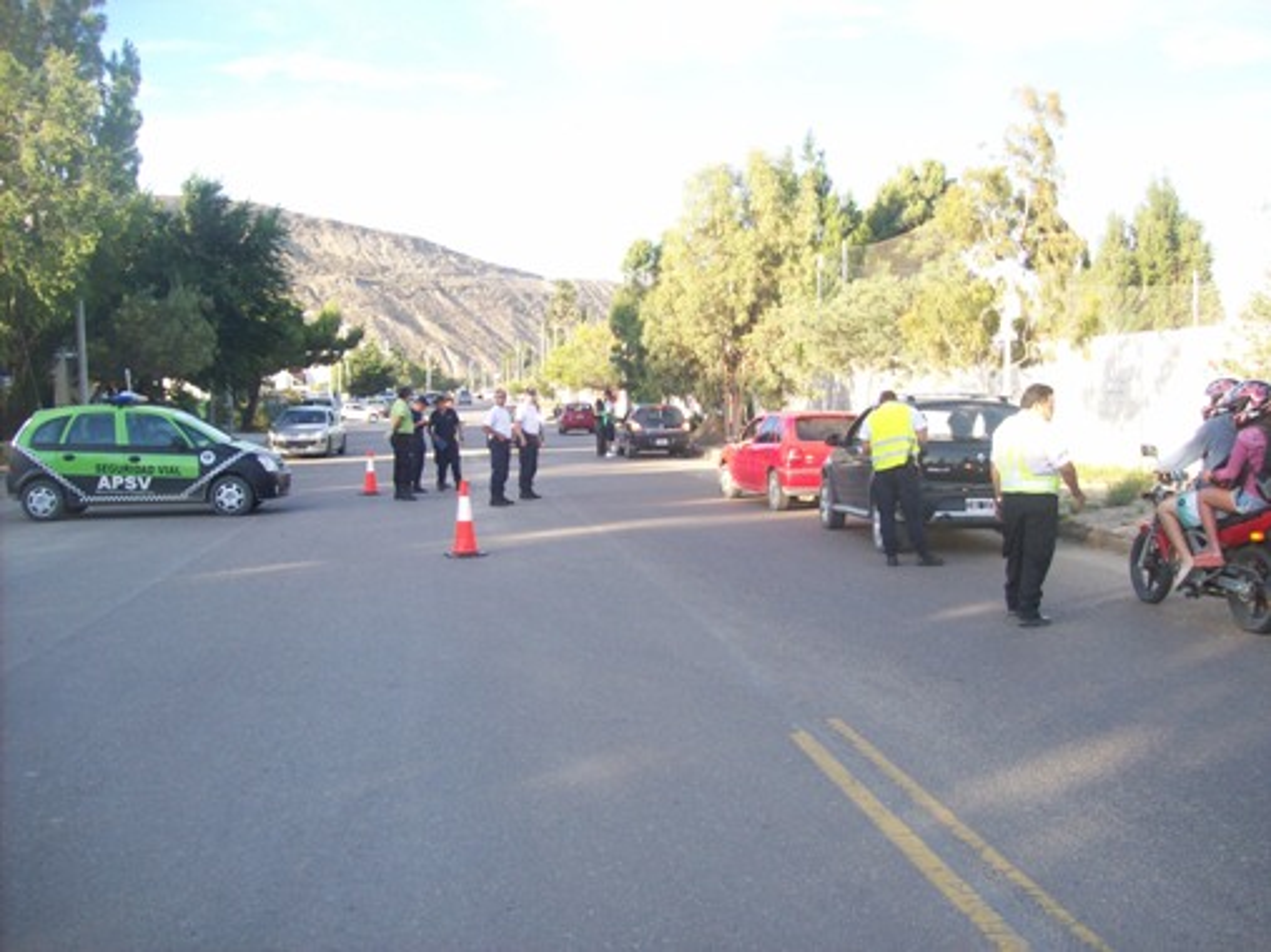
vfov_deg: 39.6
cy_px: 476
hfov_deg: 51.4
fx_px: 1322
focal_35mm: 36
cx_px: 636
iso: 80
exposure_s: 1/218
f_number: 2.7
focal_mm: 6
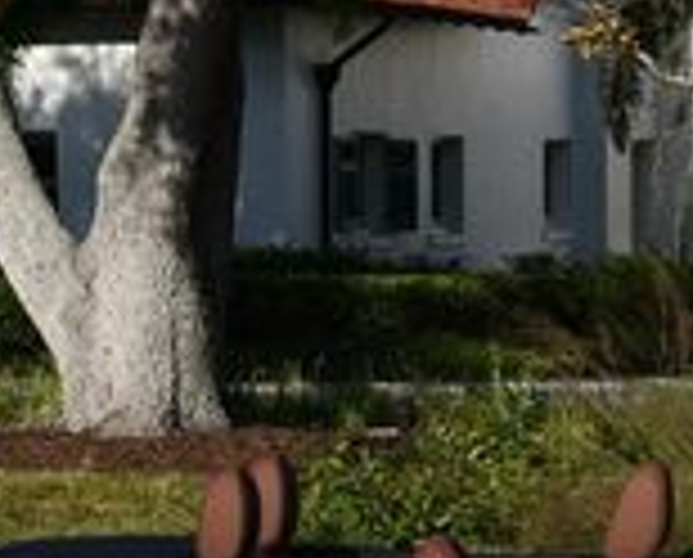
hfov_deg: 8.7
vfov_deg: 7.1
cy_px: 414
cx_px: 837
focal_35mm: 218
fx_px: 4483
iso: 100
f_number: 9
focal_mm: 28
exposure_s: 1/320
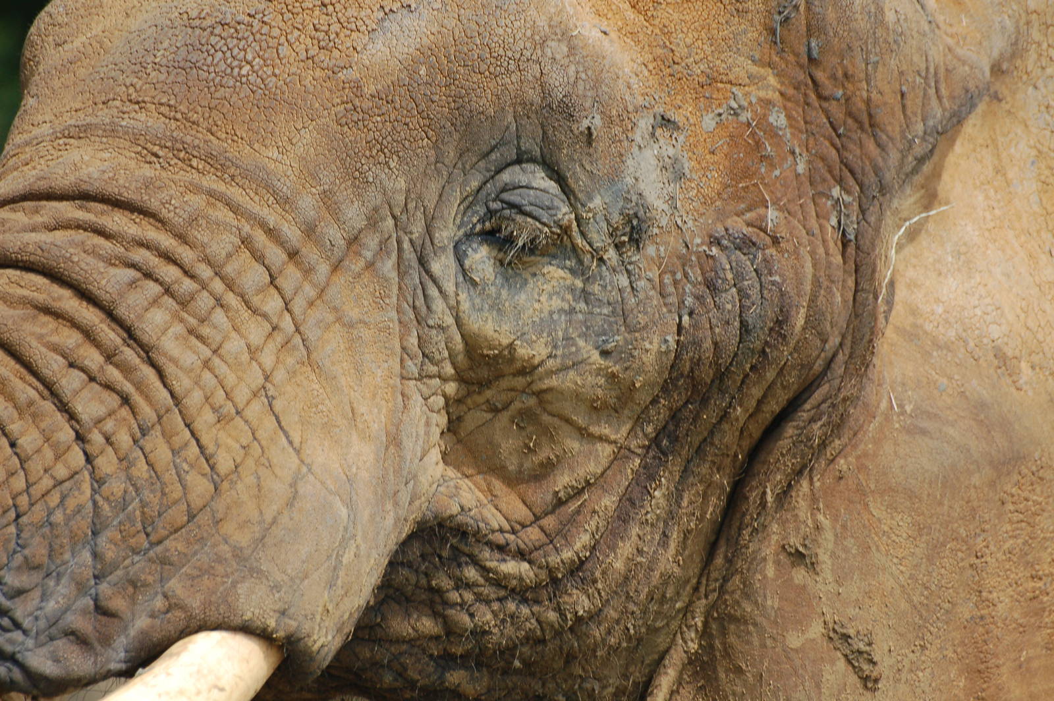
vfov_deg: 3.0
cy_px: 350
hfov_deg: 4.6
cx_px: 527
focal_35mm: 450
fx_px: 13164
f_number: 5.6
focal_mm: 300
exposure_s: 1/1000
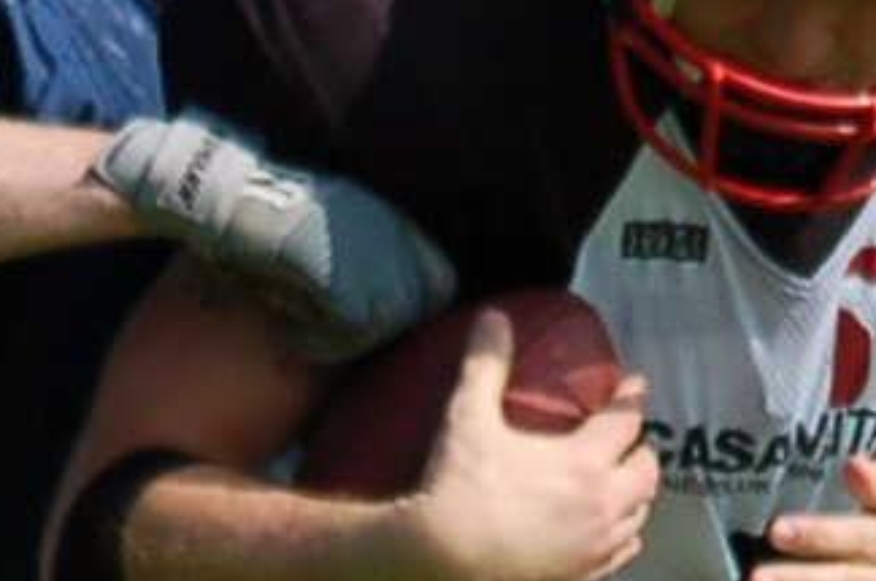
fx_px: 33442
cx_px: 276
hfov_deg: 1.5
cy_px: 1167
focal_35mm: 1376
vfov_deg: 1.0
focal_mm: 135
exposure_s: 1/1000
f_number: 4.5
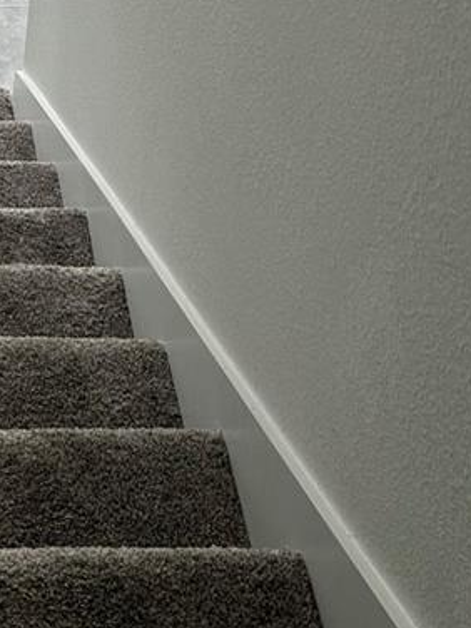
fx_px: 1506
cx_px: -199
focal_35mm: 83
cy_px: -292
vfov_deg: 20.4
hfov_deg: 16.5
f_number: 1.5
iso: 40
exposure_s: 1/171
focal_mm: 5.7
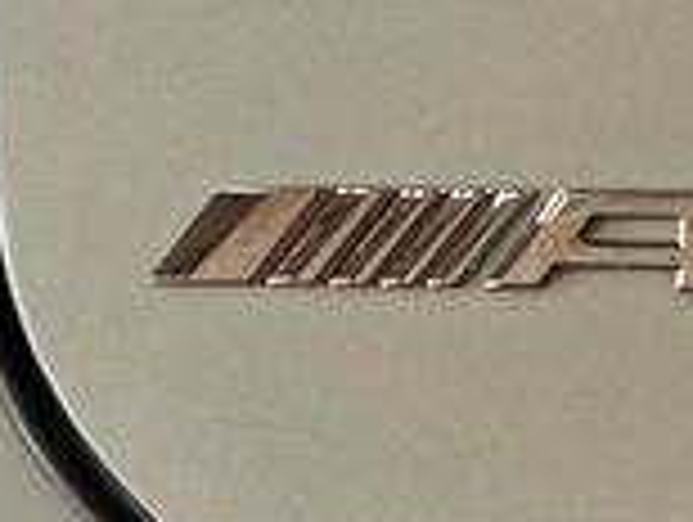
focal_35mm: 319
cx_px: 238
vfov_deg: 4.7
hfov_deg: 6.2
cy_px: -9
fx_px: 6396
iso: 100
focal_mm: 9
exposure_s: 1/120
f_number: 2.8
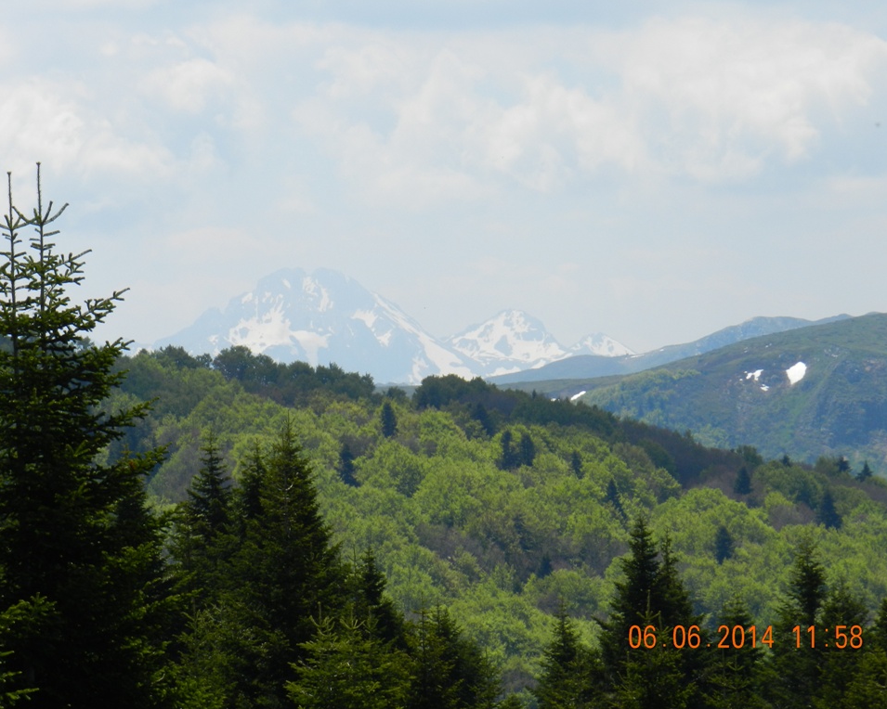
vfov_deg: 6.9
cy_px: 354
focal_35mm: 225
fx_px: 5907
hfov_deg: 8.6
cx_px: 445
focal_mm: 38.2
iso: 160
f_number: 5.6
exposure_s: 1/800
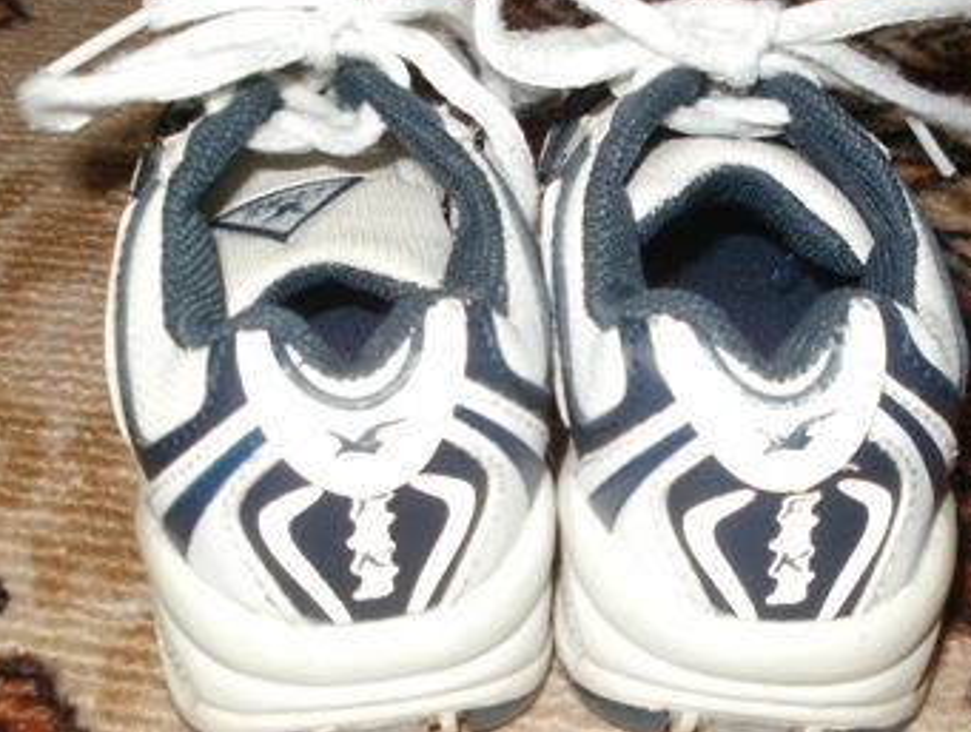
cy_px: 372
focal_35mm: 45
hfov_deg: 41.9
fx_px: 1265
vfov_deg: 32.3
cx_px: 550
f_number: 3.5
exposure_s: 1/30
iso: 125
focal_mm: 6.3
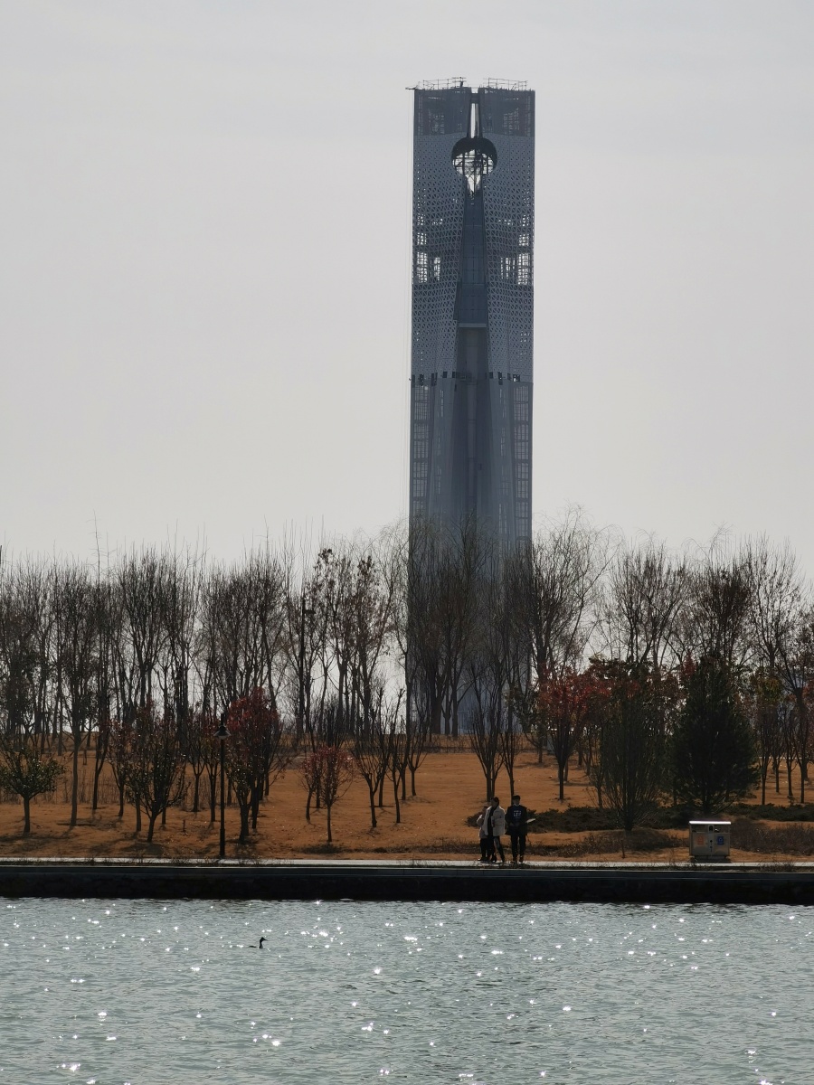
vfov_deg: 15.2
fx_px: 4076
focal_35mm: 130
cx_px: 407
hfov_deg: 11.4
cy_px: 542
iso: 50
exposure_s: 1/1988
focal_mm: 14.46
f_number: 3.4
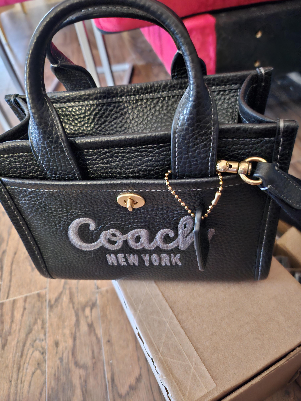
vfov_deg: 71.6
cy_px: 200
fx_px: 278
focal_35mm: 24
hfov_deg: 56.8
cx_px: 150
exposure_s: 1/8
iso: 1600
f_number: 1.8
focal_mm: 5
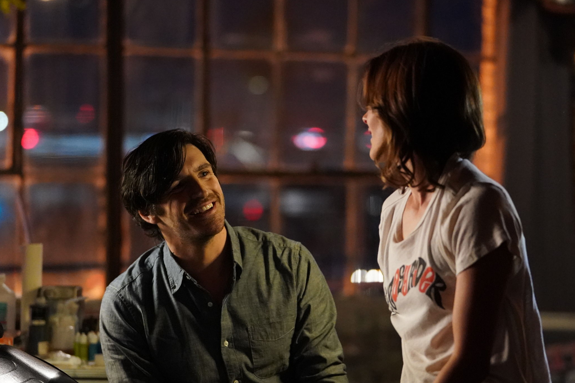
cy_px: 252
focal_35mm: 181
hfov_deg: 11.4
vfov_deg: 7.6
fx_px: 2891
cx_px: 314
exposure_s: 1/125
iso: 10000
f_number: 2.8
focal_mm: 124
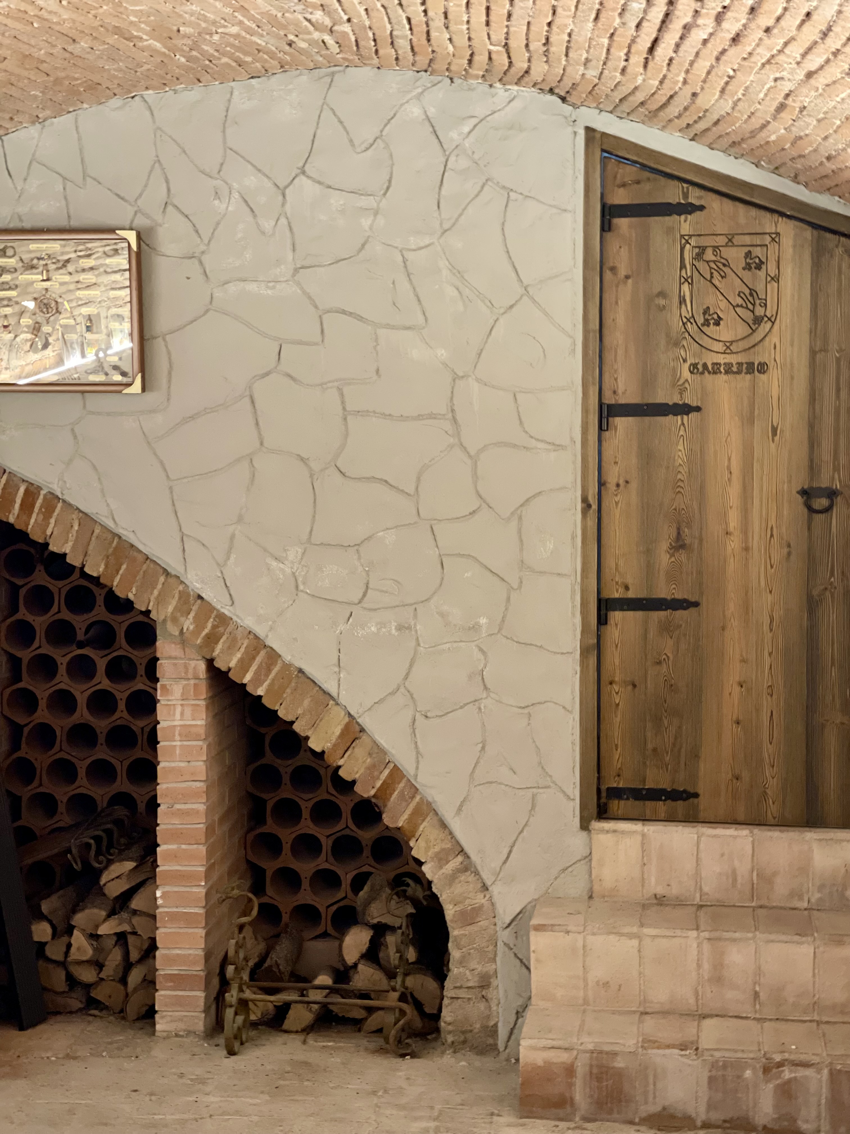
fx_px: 2095
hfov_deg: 22.9
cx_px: 425
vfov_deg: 30.3
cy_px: 567
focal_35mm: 64
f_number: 2.2
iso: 400
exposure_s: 1/14
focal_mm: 7.5
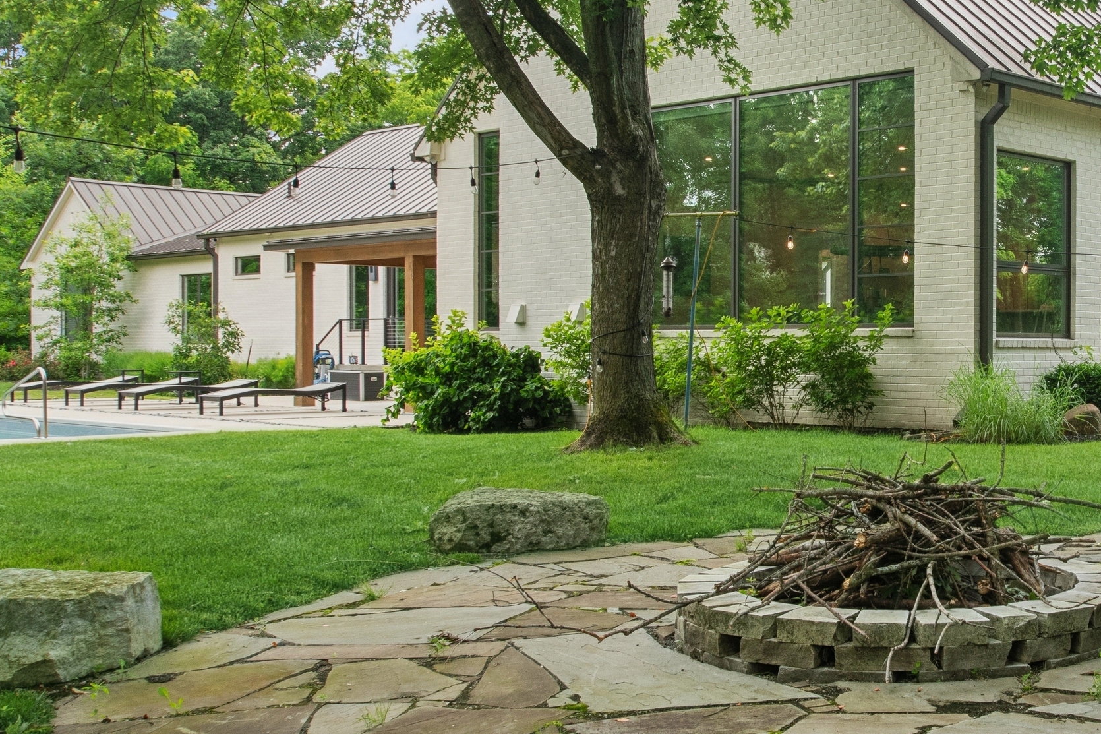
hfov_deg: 40.8
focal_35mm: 46
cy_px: 332
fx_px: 1407
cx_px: 891
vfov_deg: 29.2
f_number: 14
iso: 400
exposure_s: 1/15
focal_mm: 17
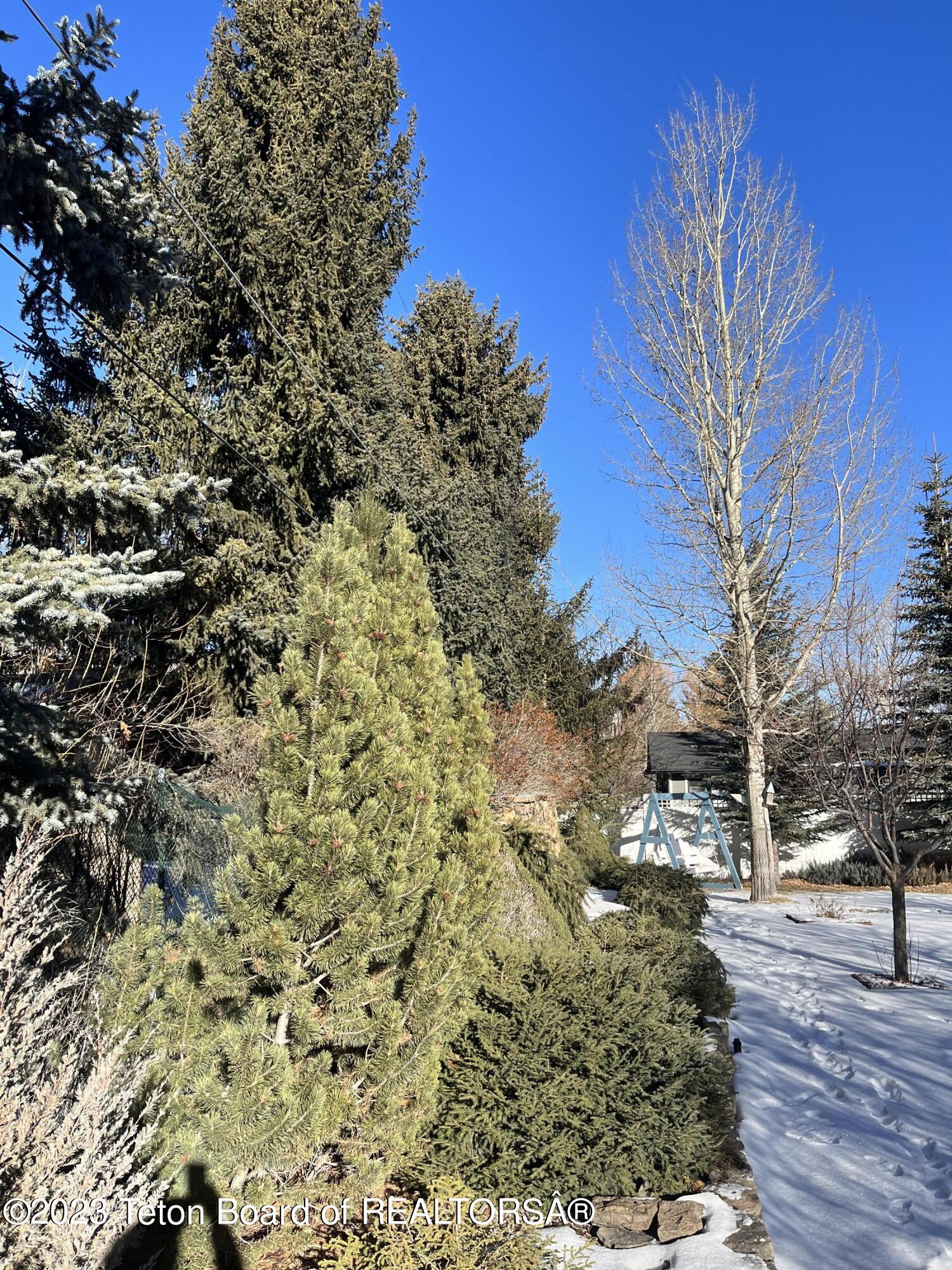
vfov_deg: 67.3
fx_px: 953
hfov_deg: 53.1
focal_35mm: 26
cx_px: 476
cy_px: 635
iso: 50
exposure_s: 1/2309
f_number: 1.6
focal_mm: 5.1
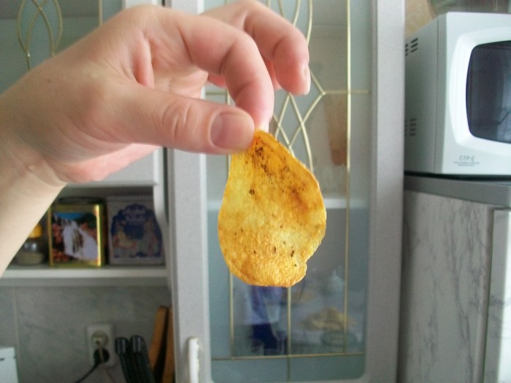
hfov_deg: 56.8
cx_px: 256
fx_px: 472
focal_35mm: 32
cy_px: 192
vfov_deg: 44.2
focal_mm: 5.7
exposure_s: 1/13
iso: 160
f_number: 2.8
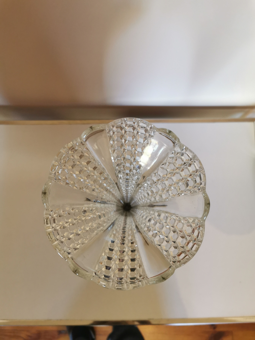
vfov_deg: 65.3
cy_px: 170
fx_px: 265
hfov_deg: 51.4
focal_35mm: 27
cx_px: 128
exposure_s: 1/50
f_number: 1.6
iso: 160
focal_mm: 5.56
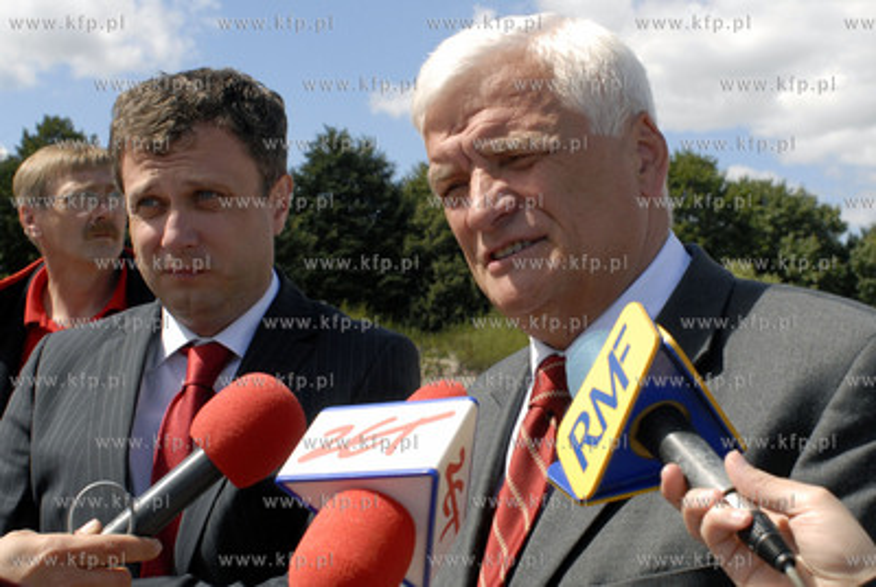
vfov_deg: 37.0
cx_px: 438
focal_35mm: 36
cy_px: 294
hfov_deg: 53.1
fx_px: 877
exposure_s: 1/800
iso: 320
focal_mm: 24
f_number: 8
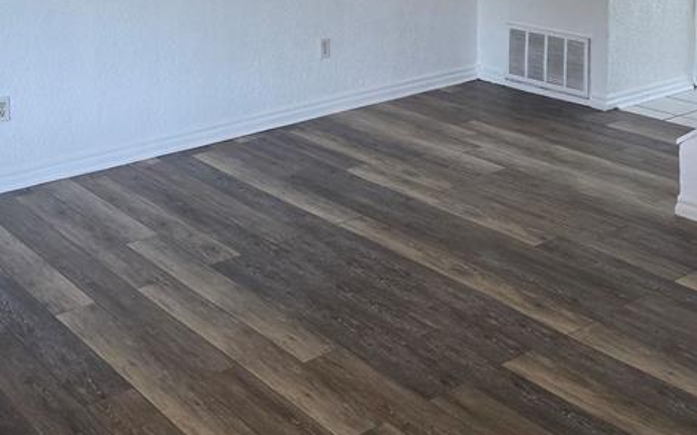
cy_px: -33
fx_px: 1006
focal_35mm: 53
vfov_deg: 23.1
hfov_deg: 38.2
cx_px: 379
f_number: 1.7
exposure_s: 1/120
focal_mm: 6.3
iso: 200
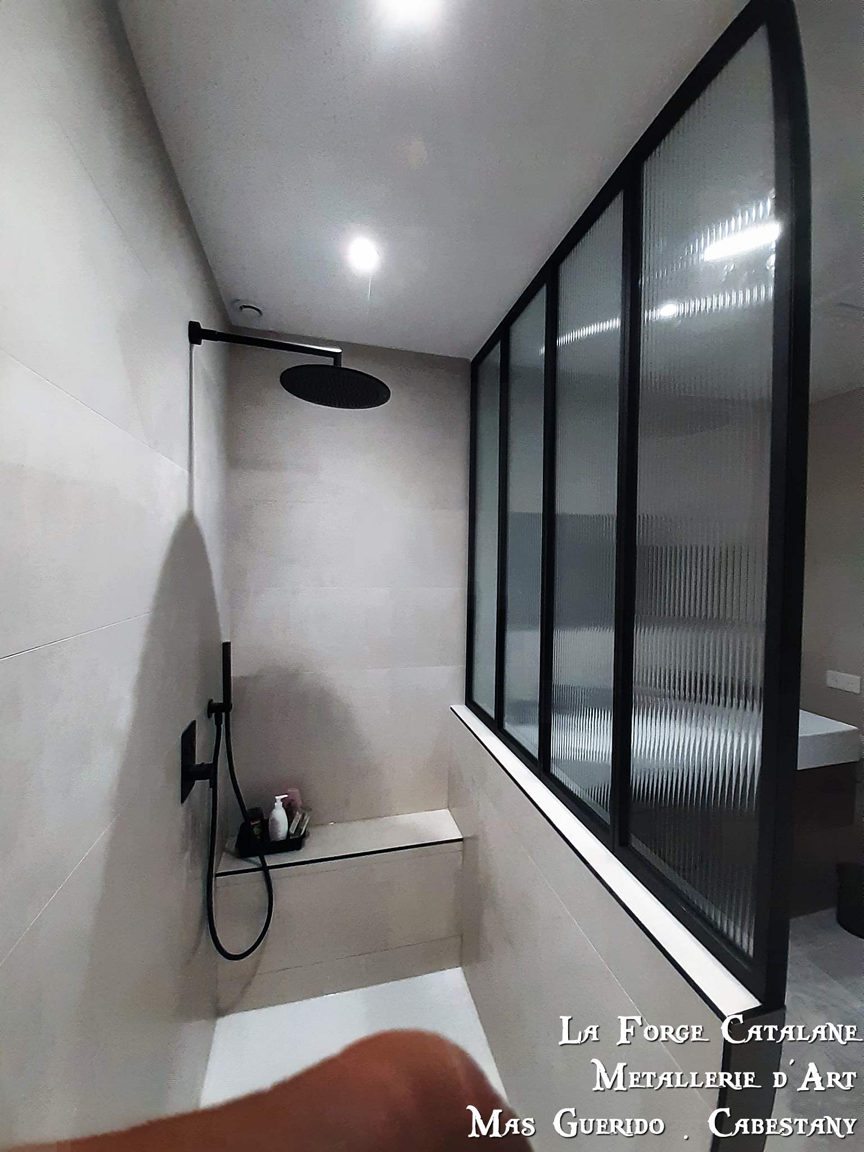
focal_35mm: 13
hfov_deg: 89.9
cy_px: 576
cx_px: 432
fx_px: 433
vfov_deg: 106.2
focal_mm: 1.13
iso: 160
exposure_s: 1/33
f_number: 2.2
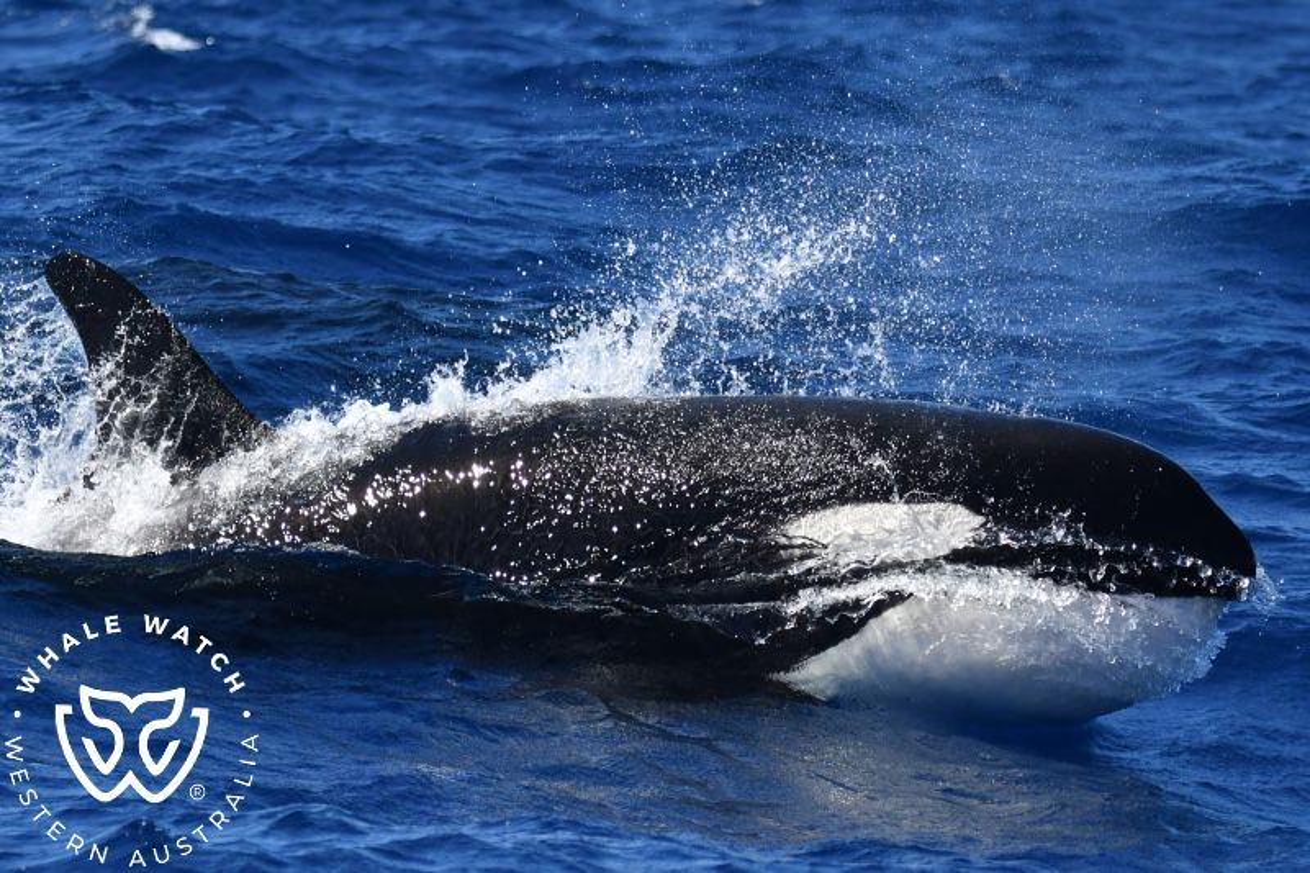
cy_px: 436
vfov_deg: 7.4
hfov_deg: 11.1
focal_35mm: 185
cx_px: 655
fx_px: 6730
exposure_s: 1/8000
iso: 1000
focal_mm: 185
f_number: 5.3
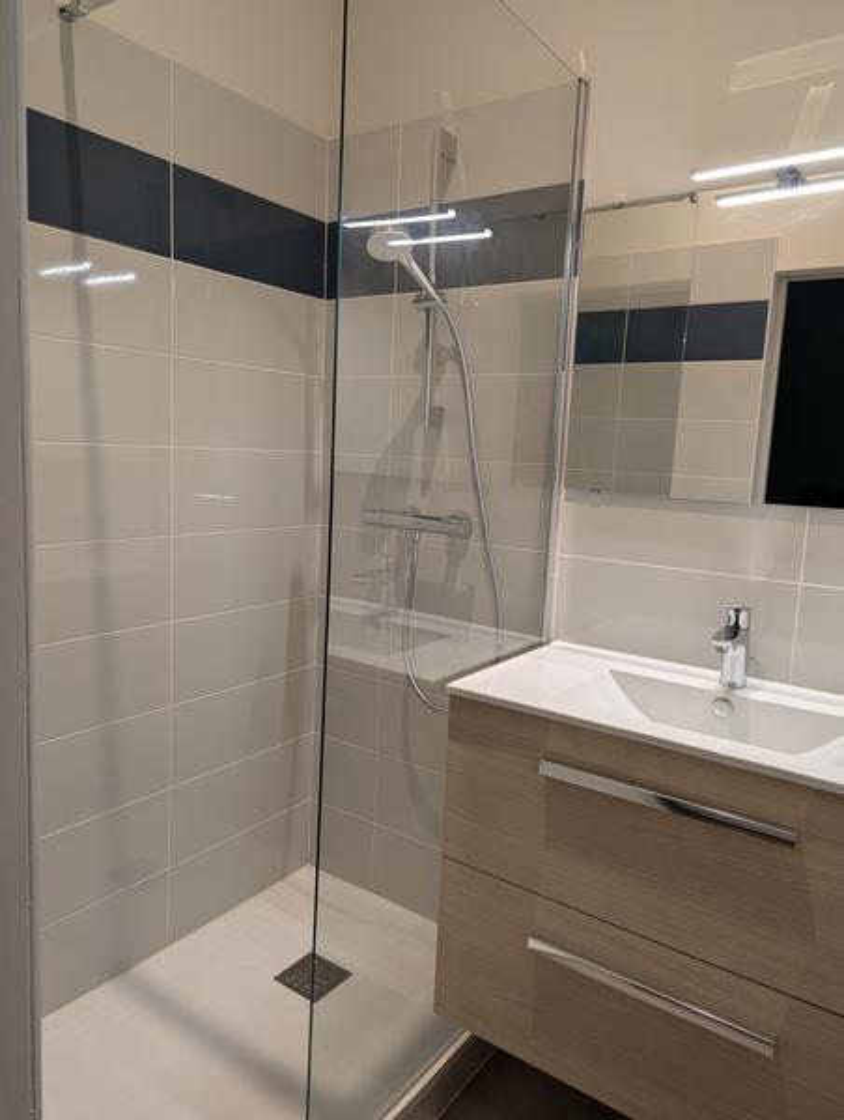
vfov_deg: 71.5
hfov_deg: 57.0
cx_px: 422
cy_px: 560
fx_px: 778
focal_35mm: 24
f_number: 1.85
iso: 45
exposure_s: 1/32
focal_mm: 6.81
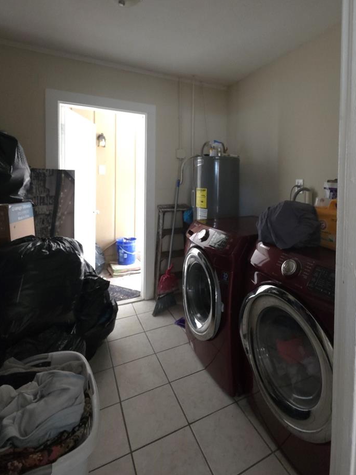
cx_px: 205
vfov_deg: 89.6
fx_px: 233
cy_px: 185
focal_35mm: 17
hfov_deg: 74.2
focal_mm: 2.2
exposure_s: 1/30
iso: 500
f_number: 1.9
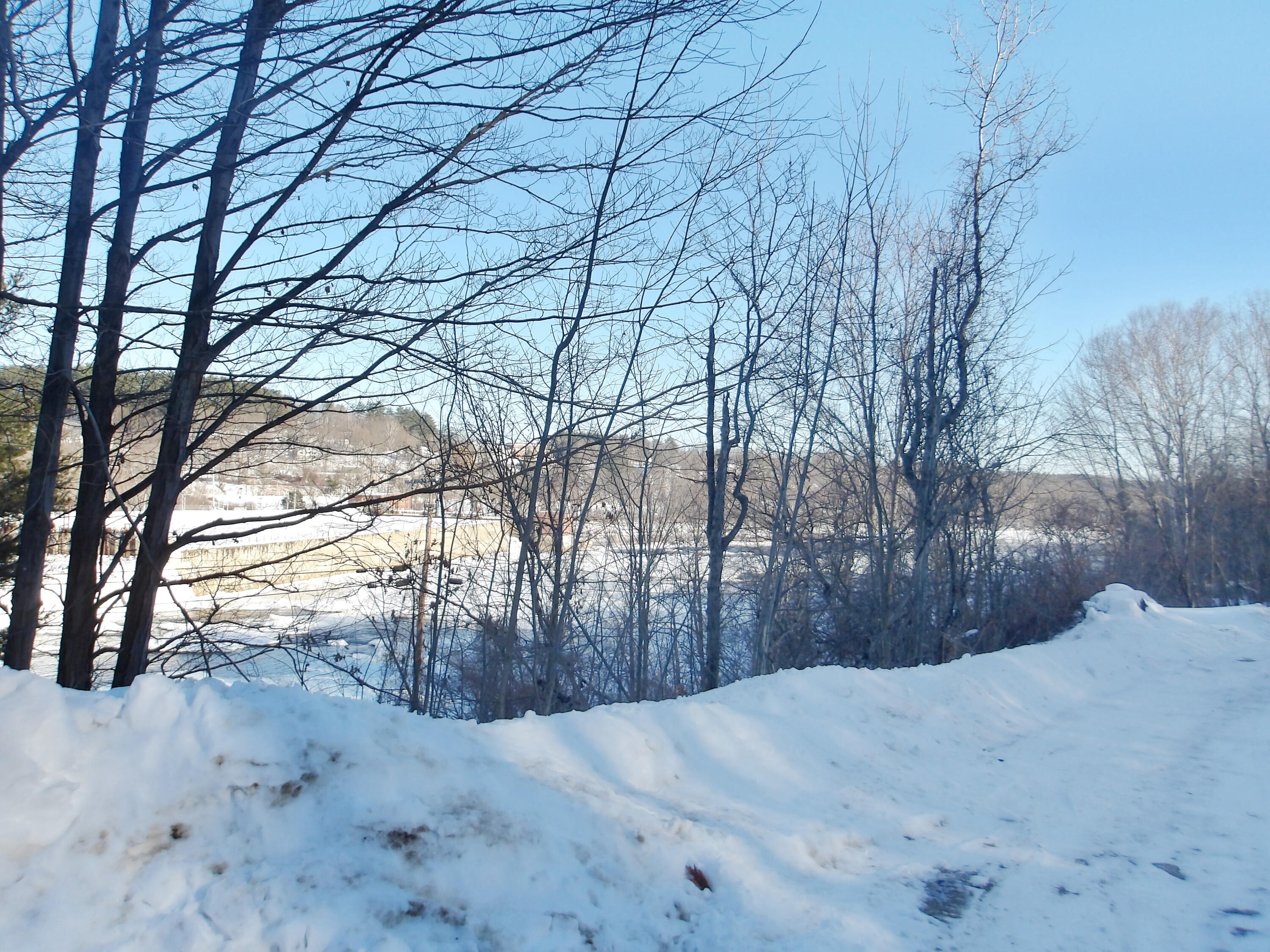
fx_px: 991
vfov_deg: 51.4
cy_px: 476
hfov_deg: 65.3
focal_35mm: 27
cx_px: 635
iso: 100
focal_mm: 4.9
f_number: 3
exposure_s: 1/757
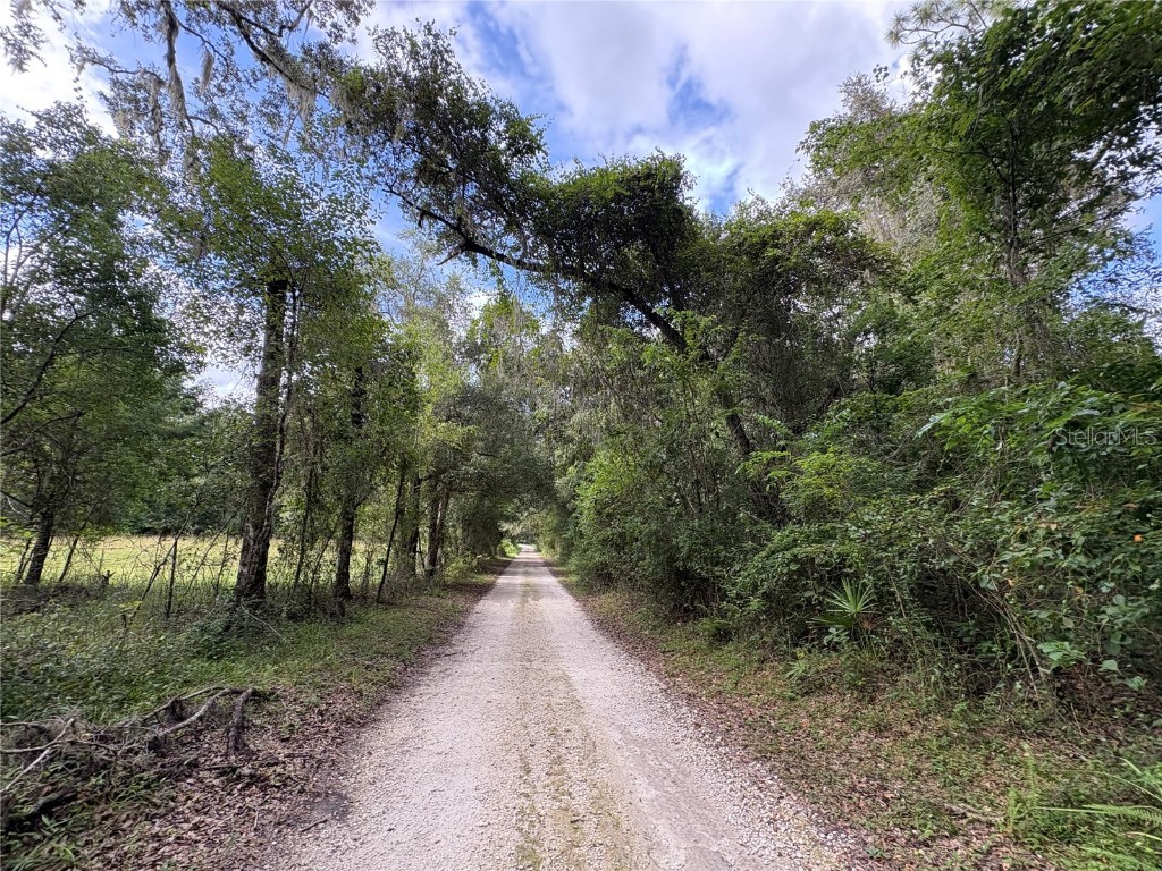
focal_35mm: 14
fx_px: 470
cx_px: 581
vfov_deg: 85.7
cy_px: 436
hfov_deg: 102.1
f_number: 2.2
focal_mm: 2.22
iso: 80
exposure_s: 1/134
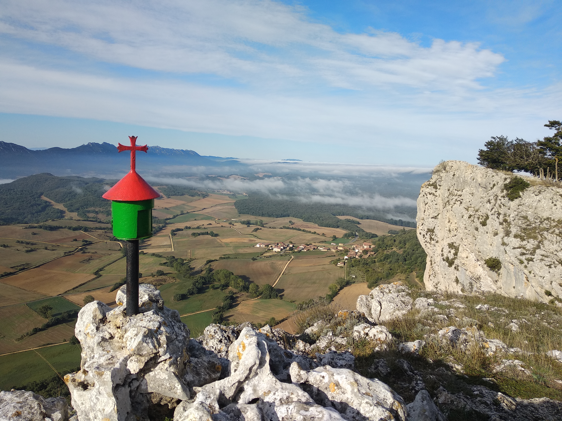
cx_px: 281
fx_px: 422
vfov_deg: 53.1
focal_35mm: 26
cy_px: 210
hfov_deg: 67.3
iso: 100
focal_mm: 3.81
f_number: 2.2
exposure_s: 1/984
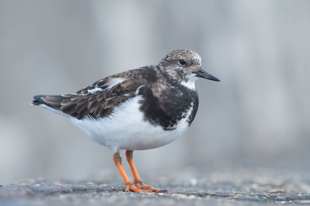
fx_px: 6458
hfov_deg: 2.7
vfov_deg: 1.8
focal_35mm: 750
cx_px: 155
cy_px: 103
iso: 400
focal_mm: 500
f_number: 7.1
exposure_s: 1/160
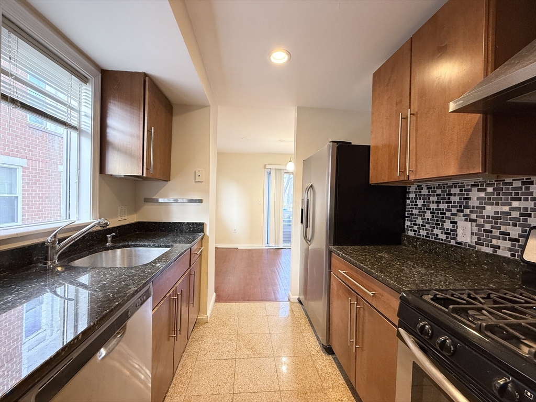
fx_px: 217
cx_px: 268
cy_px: 201
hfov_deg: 102.1
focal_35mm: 14
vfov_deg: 85.7
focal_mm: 2.22
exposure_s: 1/60
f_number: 2.2
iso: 160
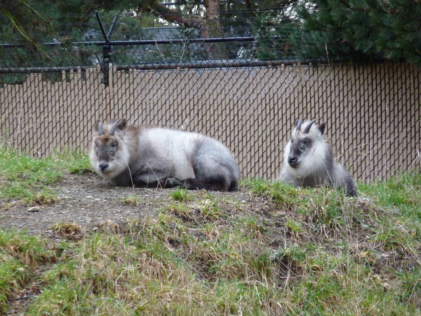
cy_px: 158
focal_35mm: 300
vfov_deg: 5.0
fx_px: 3649
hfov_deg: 6.6
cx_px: 210
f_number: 4.9
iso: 400
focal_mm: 49.2
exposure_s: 1/125
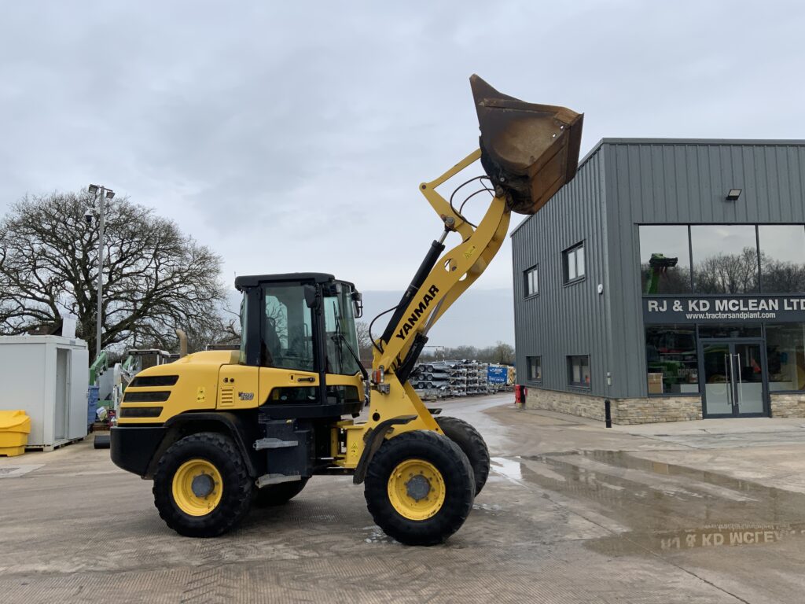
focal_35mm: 29
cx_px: 402
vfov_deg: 48.2
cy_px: 302
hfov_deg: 61.7
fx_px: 674
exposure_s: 1/574
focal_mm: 3
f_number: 1.8
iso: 16
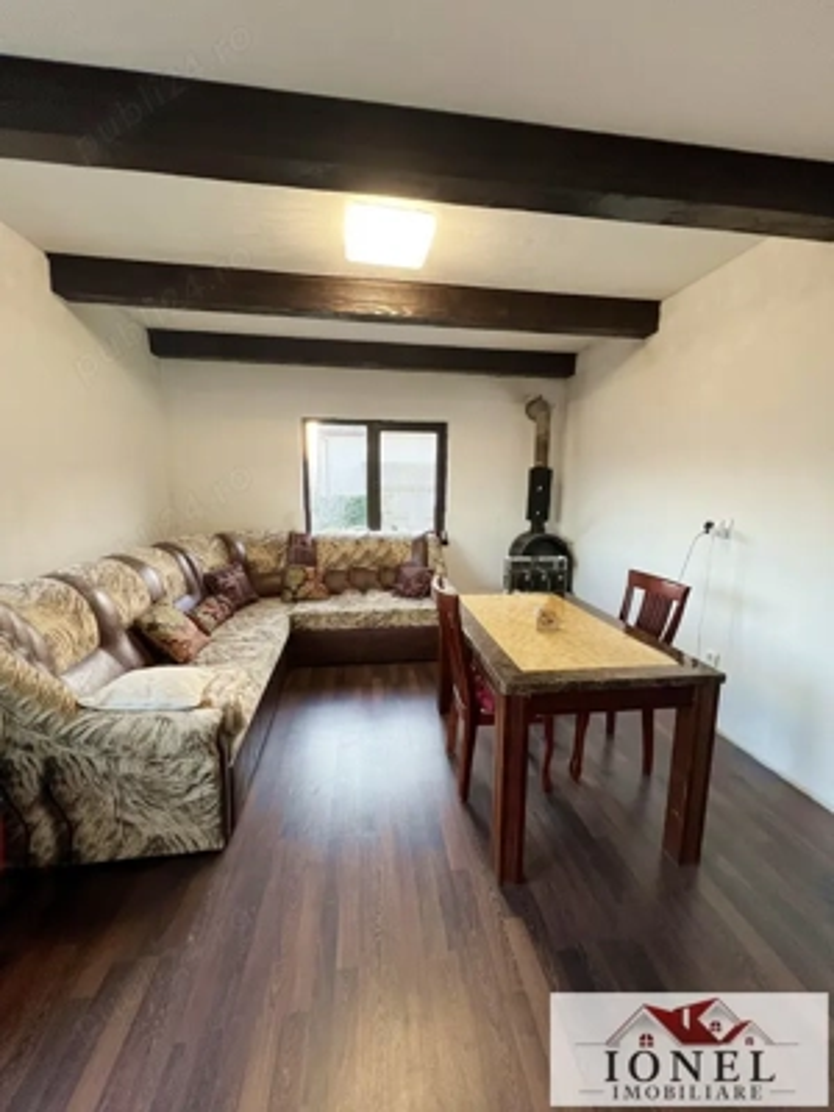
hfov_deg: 89.9
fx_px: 418
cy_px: 556
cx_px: 417
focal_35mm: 13
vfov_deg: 106.2
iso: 250
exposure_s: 1/96
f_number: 1.8
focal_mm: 1.57
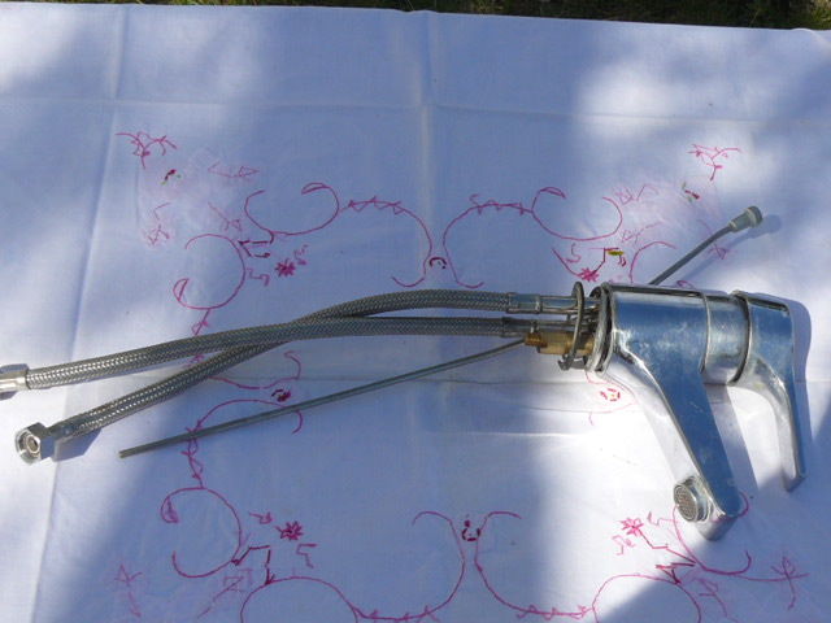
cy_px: 312
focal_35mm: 56
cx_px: 416
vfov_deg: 26.1
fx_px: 1344
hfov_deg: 34.3
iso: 100
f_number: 5.6
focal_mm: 6.2
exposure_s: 1/500
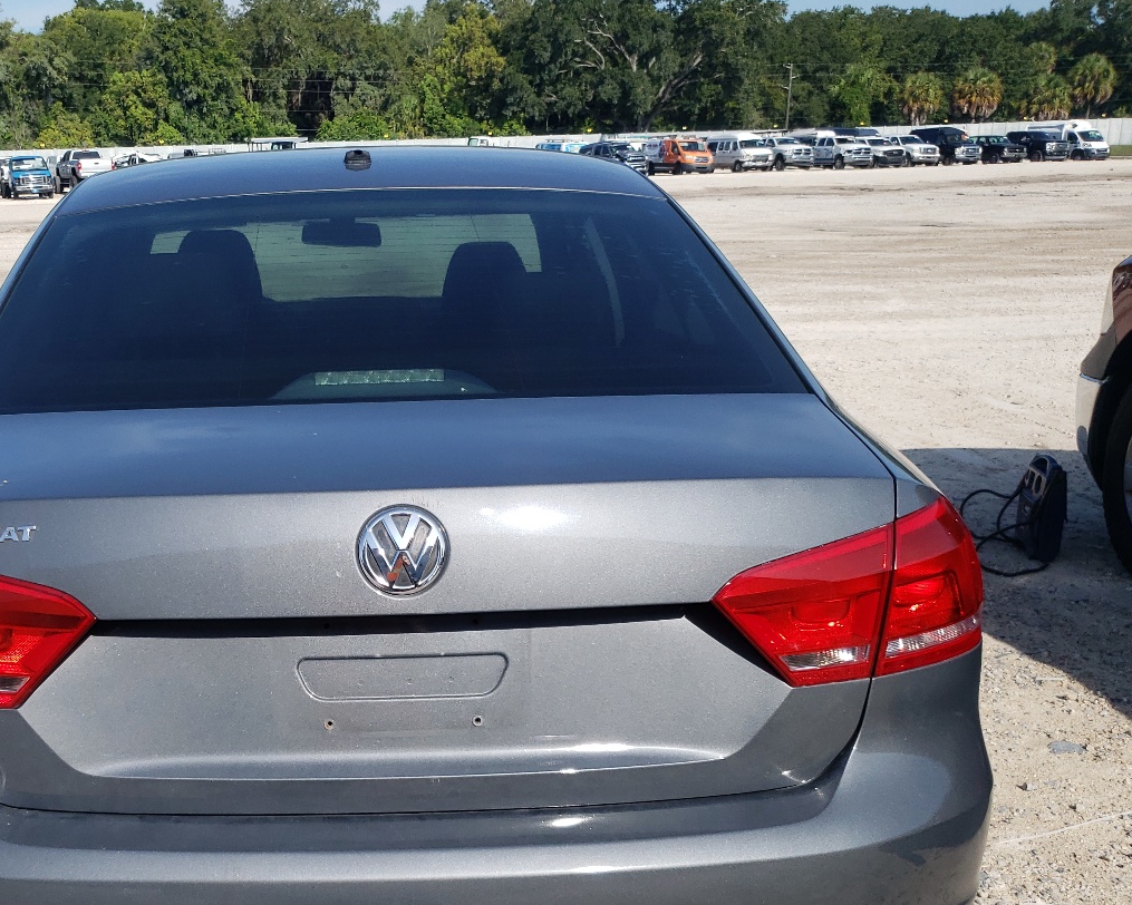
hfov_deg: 45.0
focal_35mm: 40
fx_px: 1340
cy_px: 658
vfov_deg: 36.6
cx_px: 367
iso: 50
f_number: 1.5
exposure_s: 1/3333
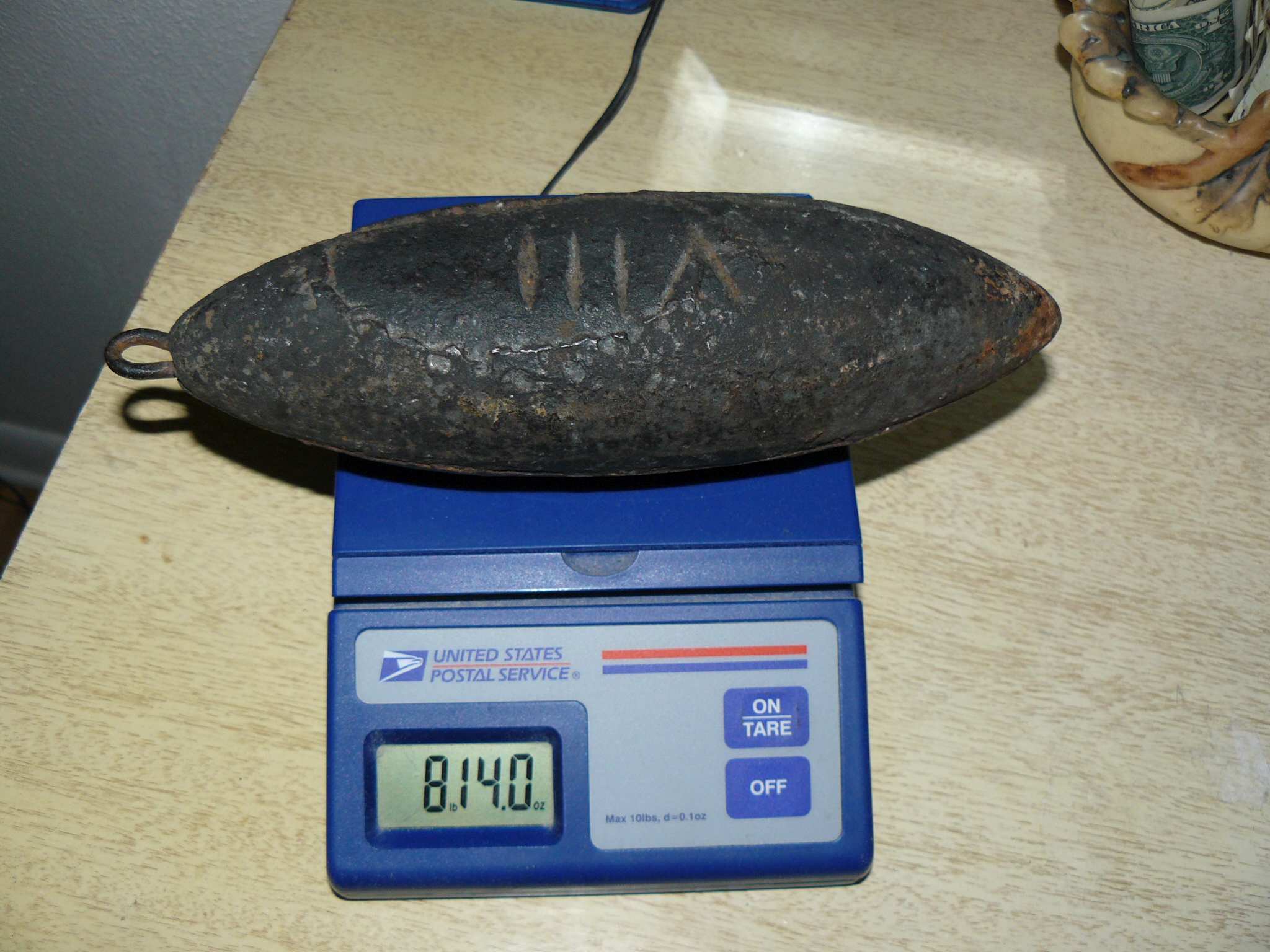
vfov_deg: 39.7
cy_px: 476
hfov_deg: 51.4
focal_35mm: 36
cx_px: 635
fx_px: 1321
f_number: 2.8
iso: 100
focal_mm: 6
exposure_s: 1/25
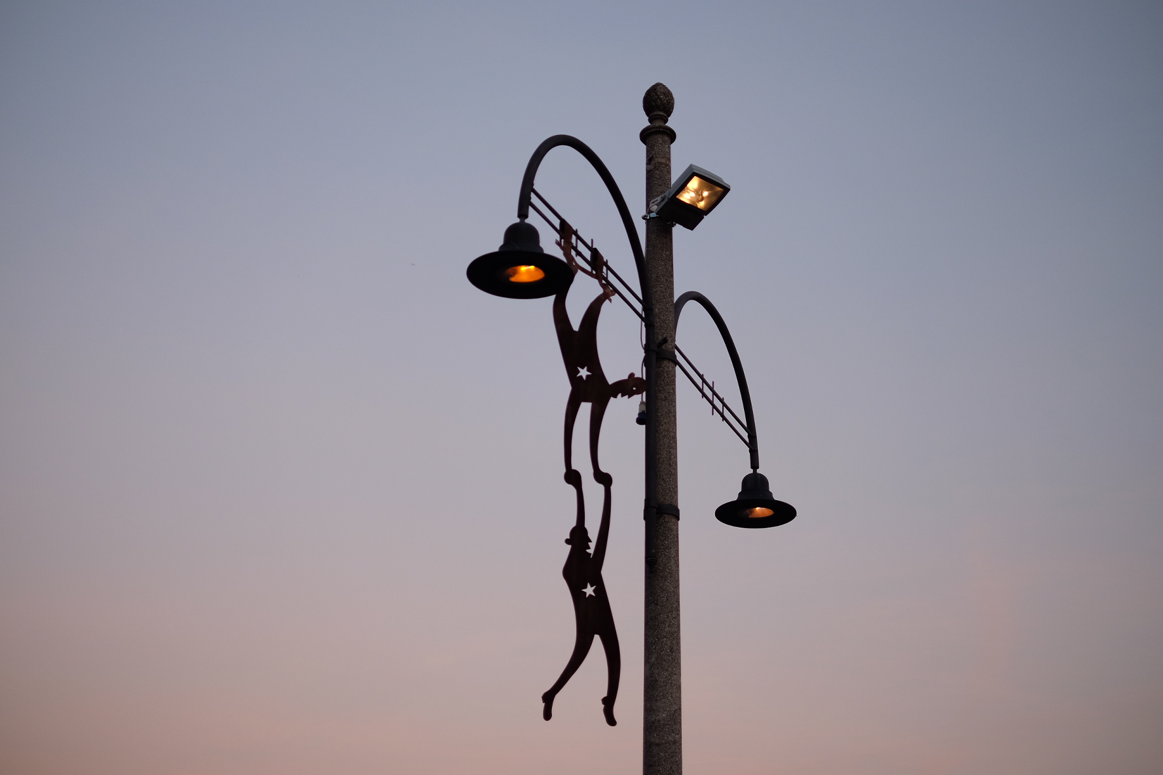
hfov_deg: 37.5
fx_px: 1712
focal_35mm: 53
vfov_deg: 25.5
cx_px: 582
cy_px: 388
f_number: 1.4
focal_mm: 35
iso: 200
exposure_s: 1/400
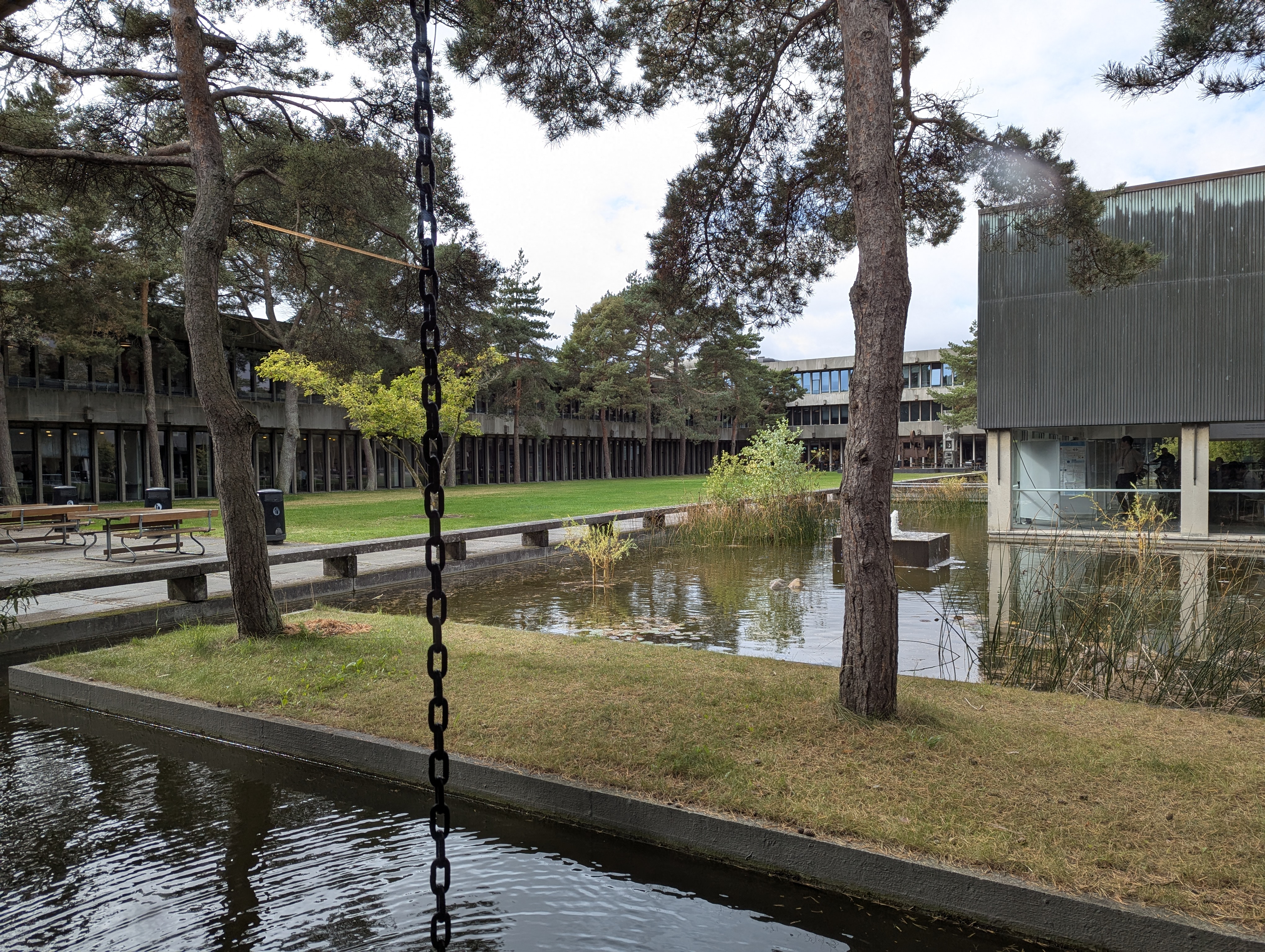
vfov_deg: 56.9
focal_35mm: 24
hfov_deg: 71.5
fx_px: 878
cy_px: 476
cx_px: 632
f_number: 1.85
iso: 36
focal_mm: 6.81
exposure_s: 1/447
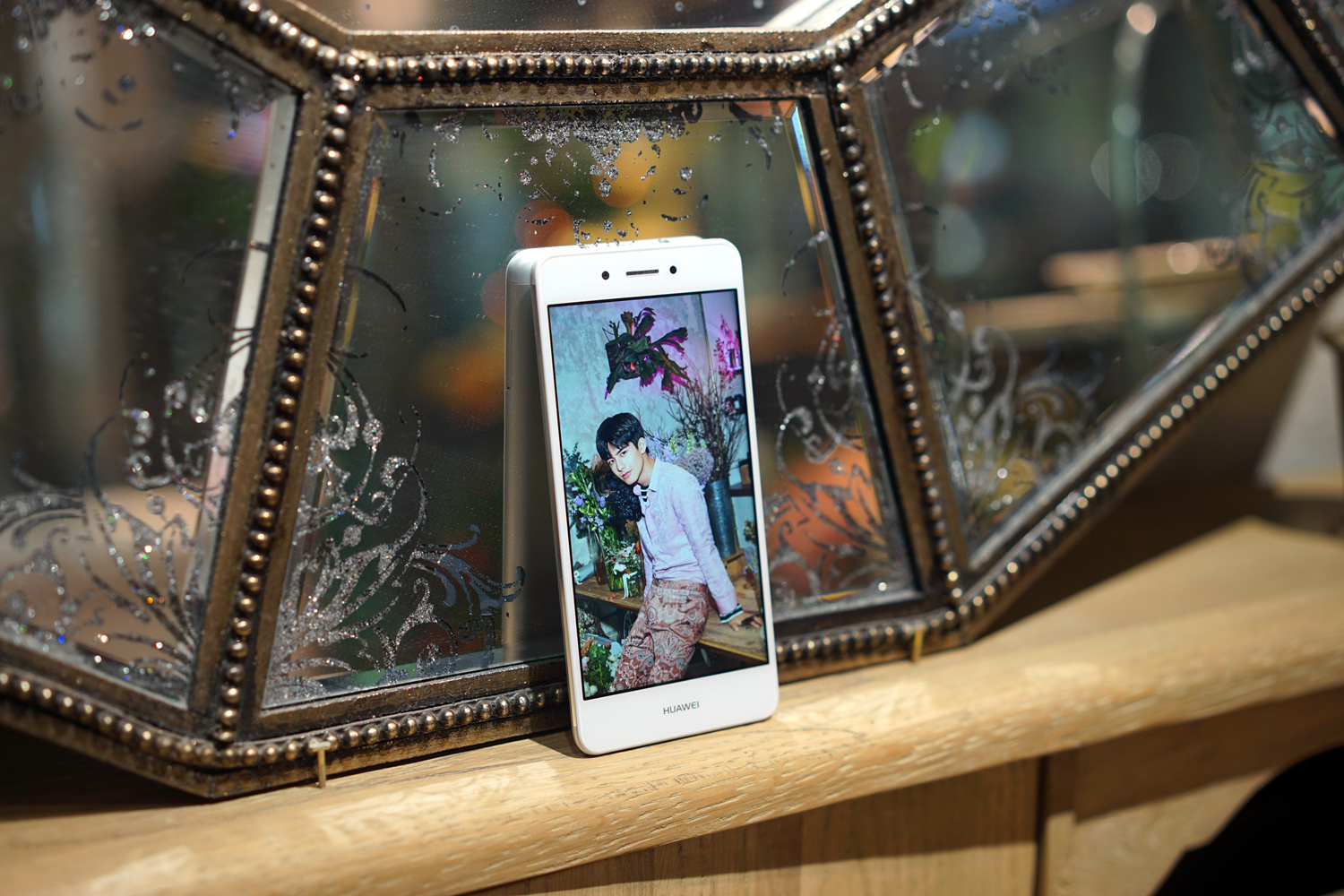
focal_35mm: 55
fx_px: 2053
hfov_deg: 36.2
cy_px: 448
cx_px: 672
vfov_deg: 24.6
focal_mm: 55
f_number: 2.5
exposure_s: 1/60
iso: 100
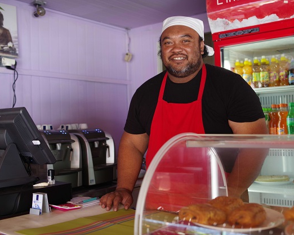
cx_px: 152
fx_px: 400
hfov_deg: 40.3
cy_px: 116
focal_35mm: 46
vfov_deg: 32.8
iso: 800
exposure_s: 1/100
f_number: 2.5
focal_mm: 40
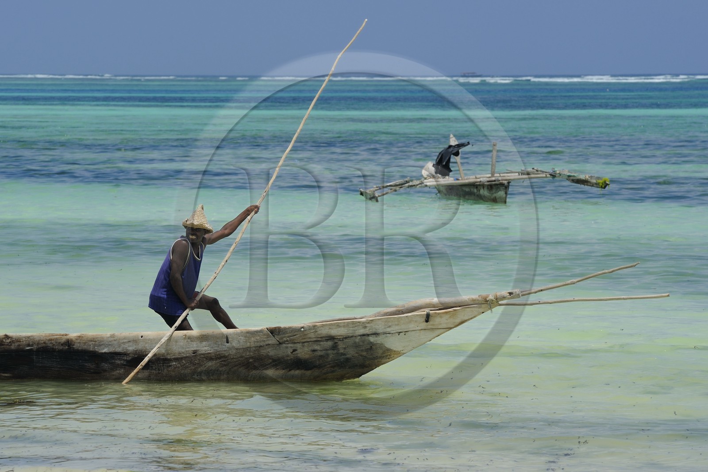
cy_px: 236
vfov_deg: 6.9
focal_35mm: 200
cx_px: 354
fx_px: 3932
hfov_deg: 10.3
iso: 200
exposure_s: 1/400
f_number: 10
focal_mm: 200
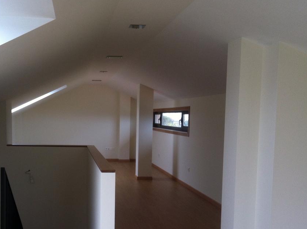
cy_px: 148
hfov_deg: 37.7
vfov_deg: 28.9
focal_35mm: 50
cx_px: 98
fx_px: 443
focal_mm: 3.85
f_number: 2.8
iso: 80
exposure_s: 1/17
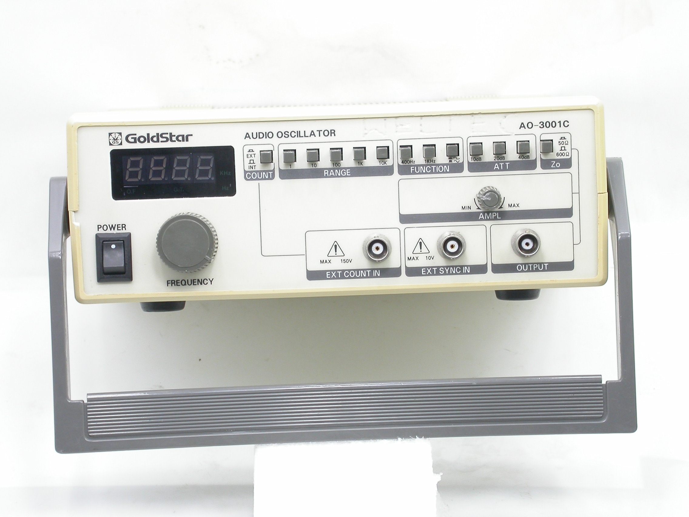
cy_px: 258
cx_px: 344
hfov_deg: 14.7
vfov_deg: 11.1
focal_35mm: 134
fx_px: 2667
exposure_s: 1/27.5
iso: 100
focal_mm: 27.7
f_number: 4.6
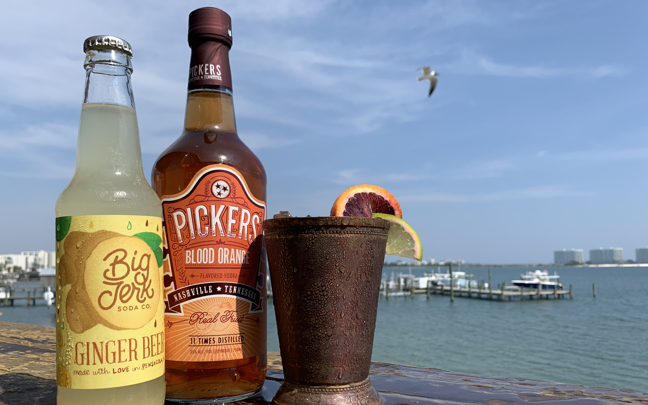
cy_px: 237
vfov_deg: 44.4
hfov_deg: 66.5
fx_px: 494
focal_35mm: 28
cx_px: 320
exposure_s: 1/2915
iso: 25
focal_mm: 4.25
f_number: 1.8
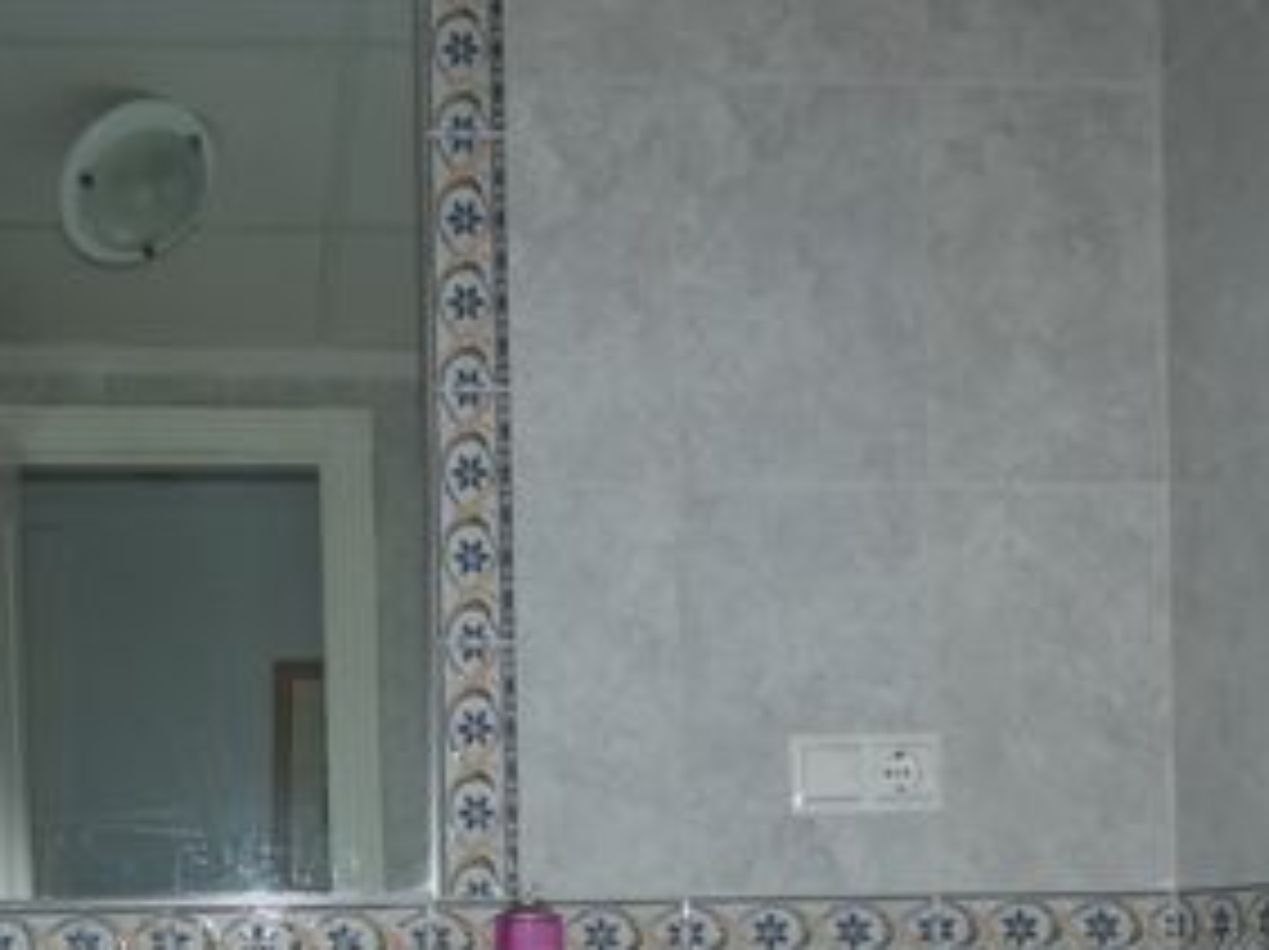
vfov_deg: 27.3
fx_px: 1831
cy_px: 968
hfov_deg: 37.5
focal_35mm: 50
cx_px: 353
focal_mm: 3.6
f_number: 2.8
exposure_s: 1/60
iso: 80
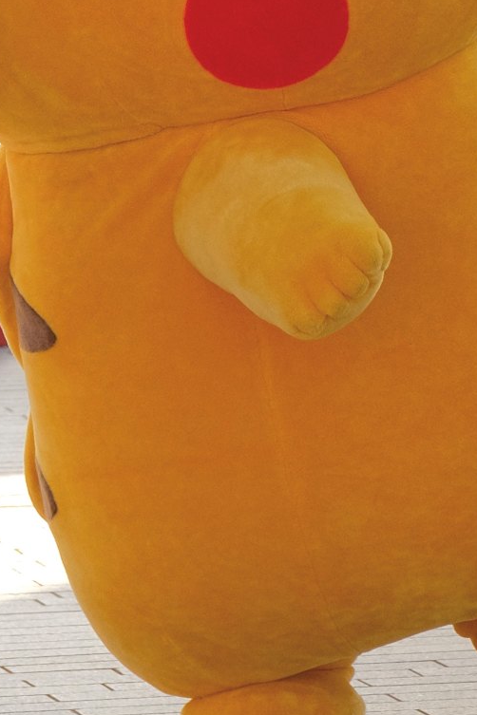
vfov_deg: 4.7
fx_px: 8645
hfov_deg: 3.2
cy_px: -499
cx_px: 183
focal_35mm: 435
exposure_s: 1/950
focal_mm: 70
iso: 800
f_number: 5.6
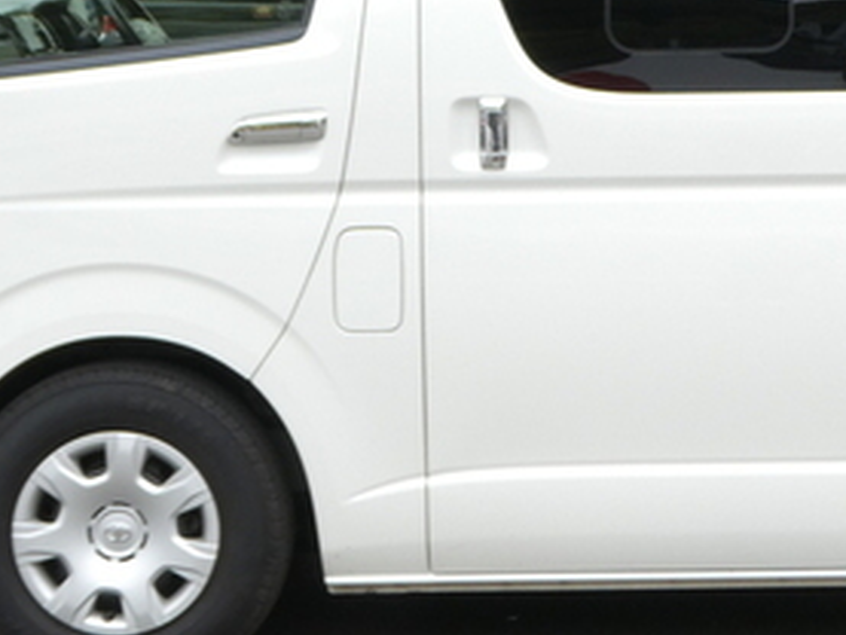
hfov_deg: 15.4
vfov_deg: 11.6
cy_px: 134
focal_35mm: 127
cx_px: 745
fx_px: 3105
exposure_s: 1/250
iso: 80
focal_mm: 7.8
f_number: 3.9
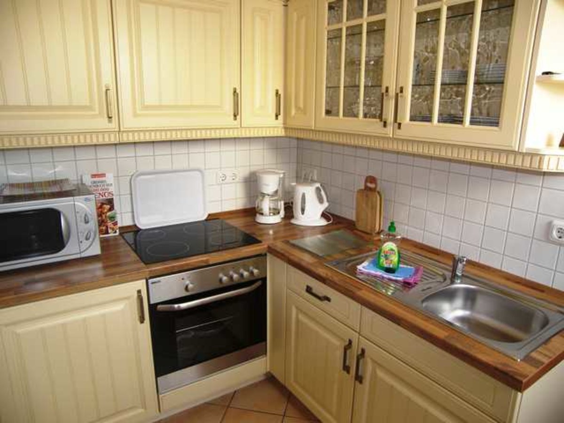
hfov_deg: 71.6
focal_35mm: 24
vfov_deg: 56.8
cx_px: 282
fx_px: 391
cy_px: 212
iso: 80
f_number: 2.8
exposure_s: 1/30
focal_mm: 5
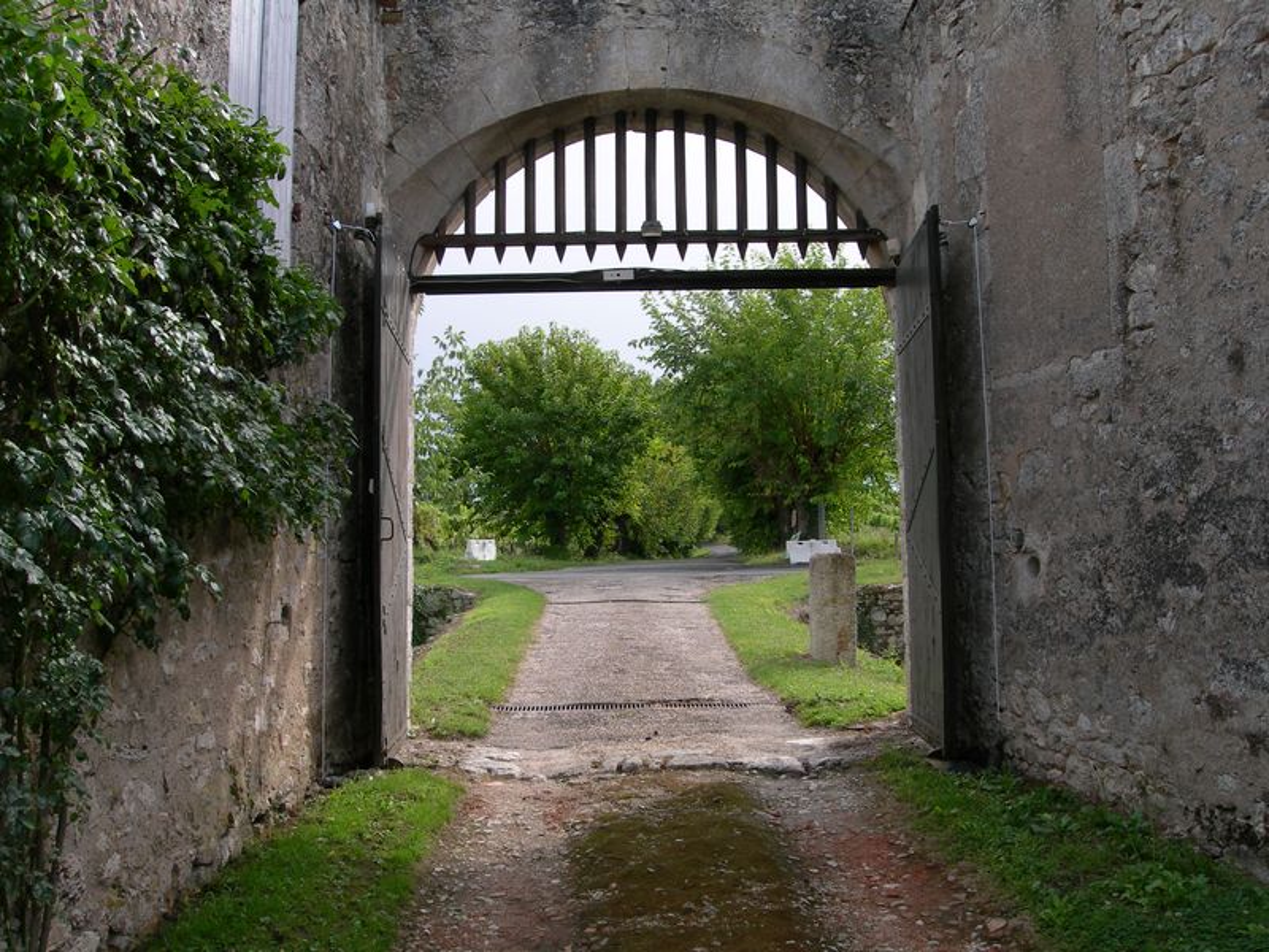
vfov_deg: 37.7
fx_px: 1393
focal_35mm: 38
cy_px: 476
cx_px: 634
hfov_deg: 49.0
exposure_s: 1/113
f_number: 4.8
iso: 50
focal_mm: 7.8
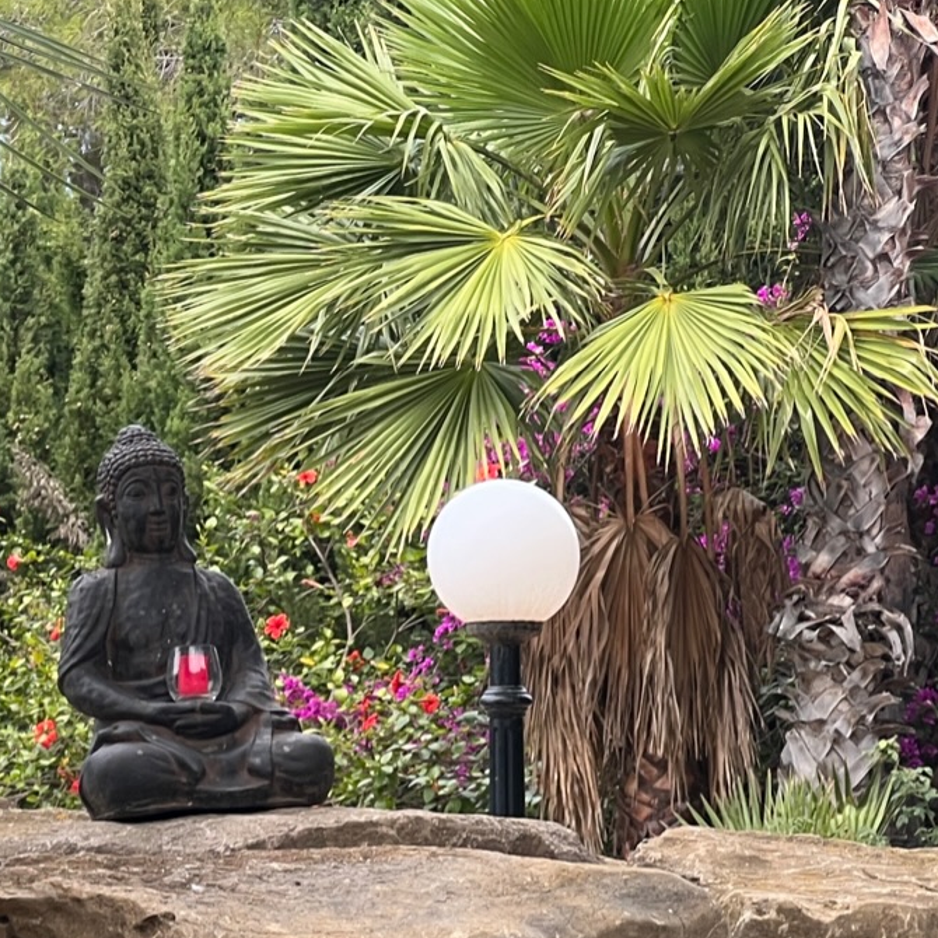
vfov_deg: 8.4
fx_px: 6377
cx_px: 29
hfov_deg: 8.4
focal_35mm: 208
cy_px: 909
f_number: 2.8
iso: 32
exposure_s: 1/130
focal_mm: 9
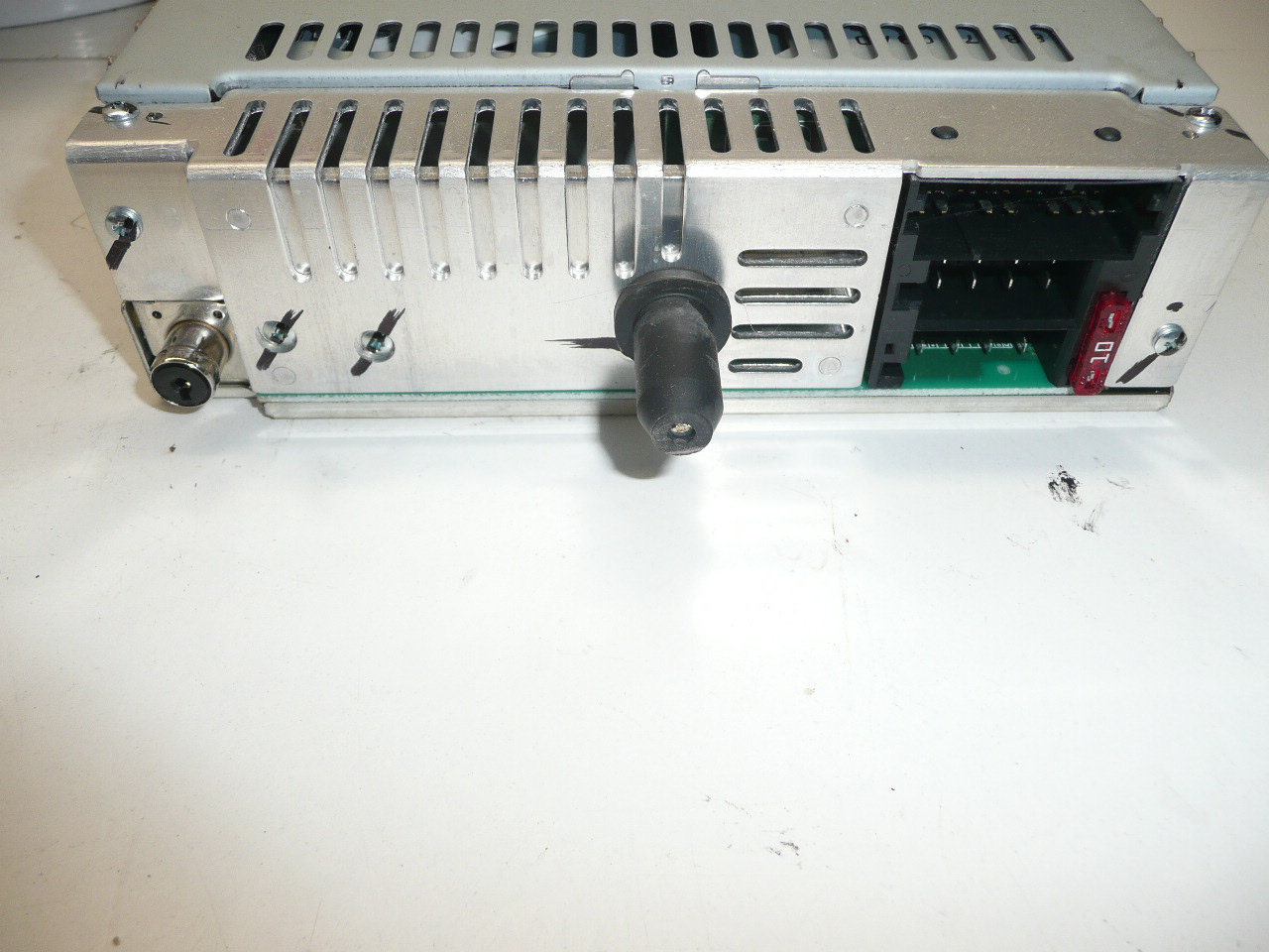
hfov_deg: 63.4
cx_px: 634
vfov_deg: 49.7
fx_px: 1026
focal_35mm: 28
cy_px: 476
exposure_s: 1/100
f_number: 3.3
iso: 100
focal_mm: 4.6
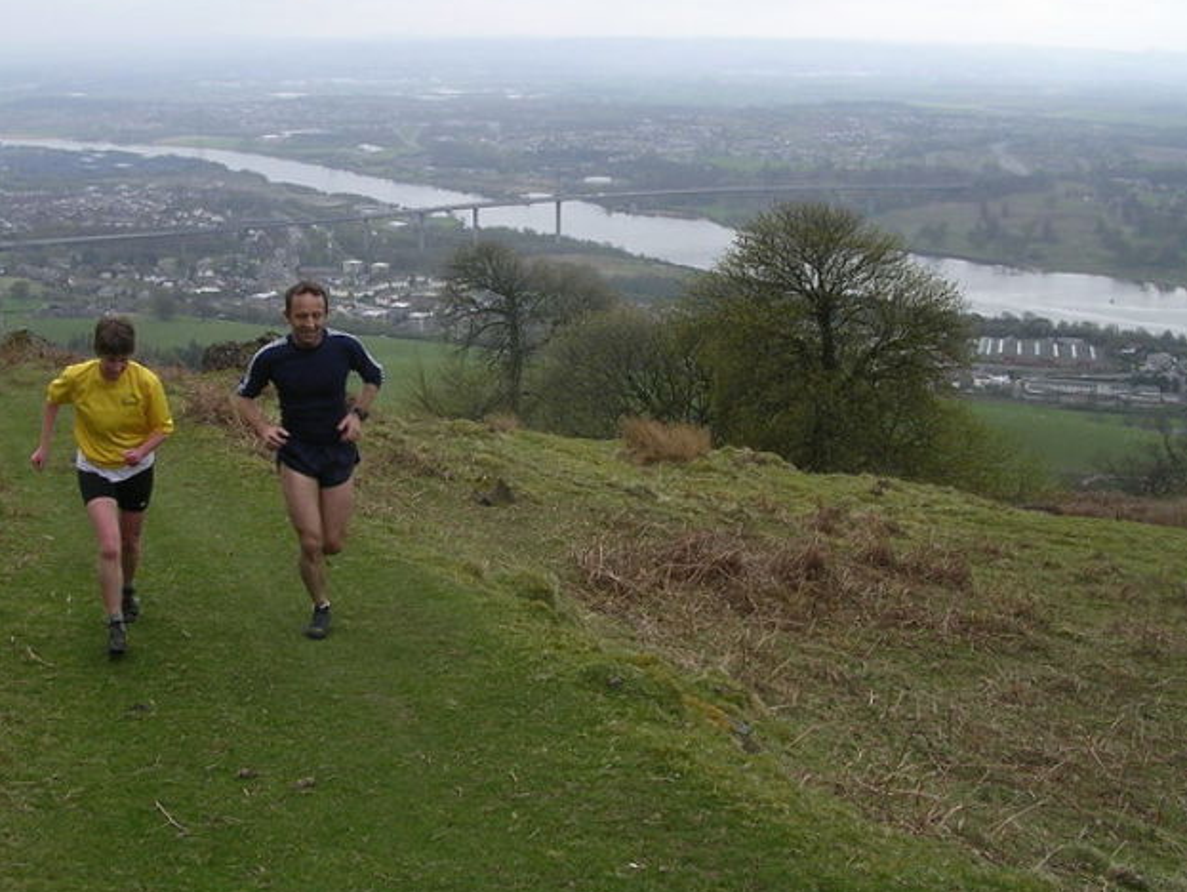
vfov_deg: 32.2
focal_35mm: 45
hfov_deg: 41.9
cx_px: 486
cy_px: 379
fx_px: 1544
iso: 100
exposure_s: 1/146
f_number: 5.6
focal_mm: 5.8
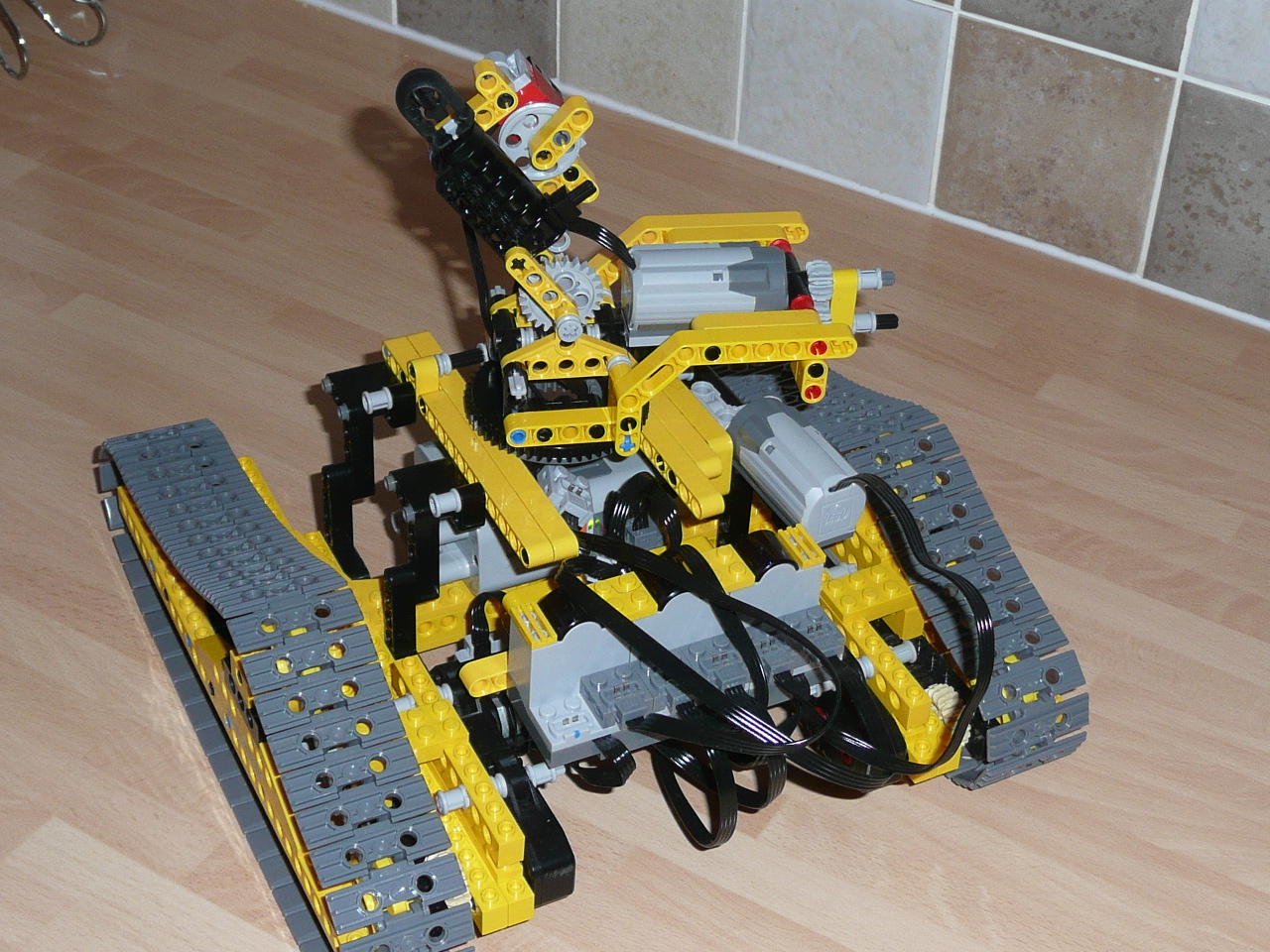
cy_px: 476
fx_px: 2348
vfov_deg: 22.9
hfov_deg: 30.3
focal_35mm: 64
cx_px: 635
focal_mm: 7
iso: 100
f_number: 4
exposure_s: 1/30
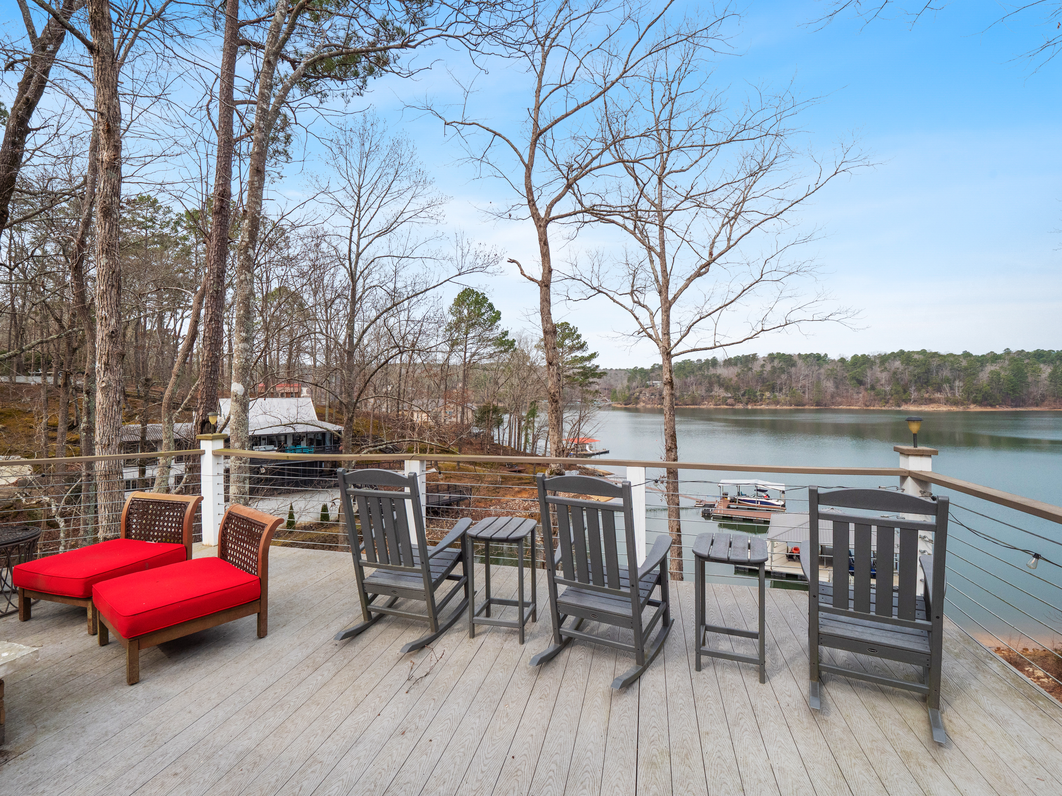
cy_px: 398
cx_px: 531
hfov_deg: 94.5
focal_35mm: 16
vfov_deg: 78.1
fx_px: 491
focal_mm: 8
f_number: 5.6
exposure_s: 1/1250
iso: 400
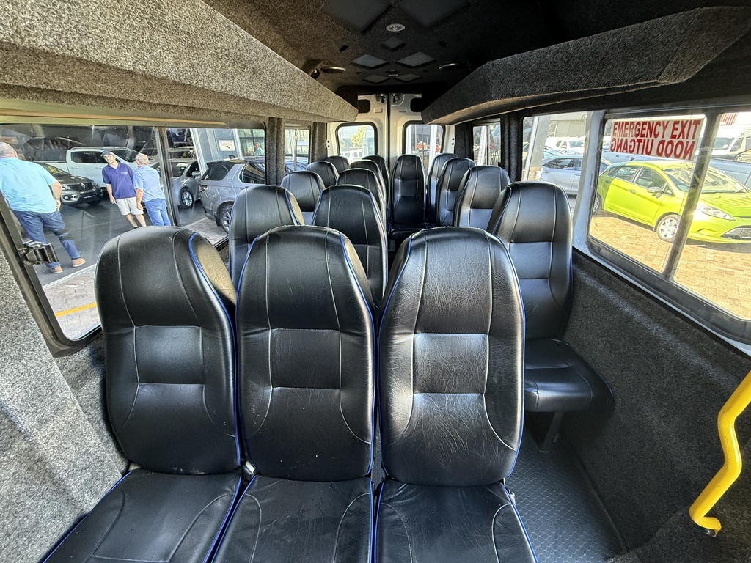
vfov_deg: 85.7
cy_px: 282
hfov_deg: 102.1
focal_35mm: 14
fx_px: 304
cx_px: 376
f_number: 2.2
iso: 400
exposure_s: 1/60
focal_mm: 2.22
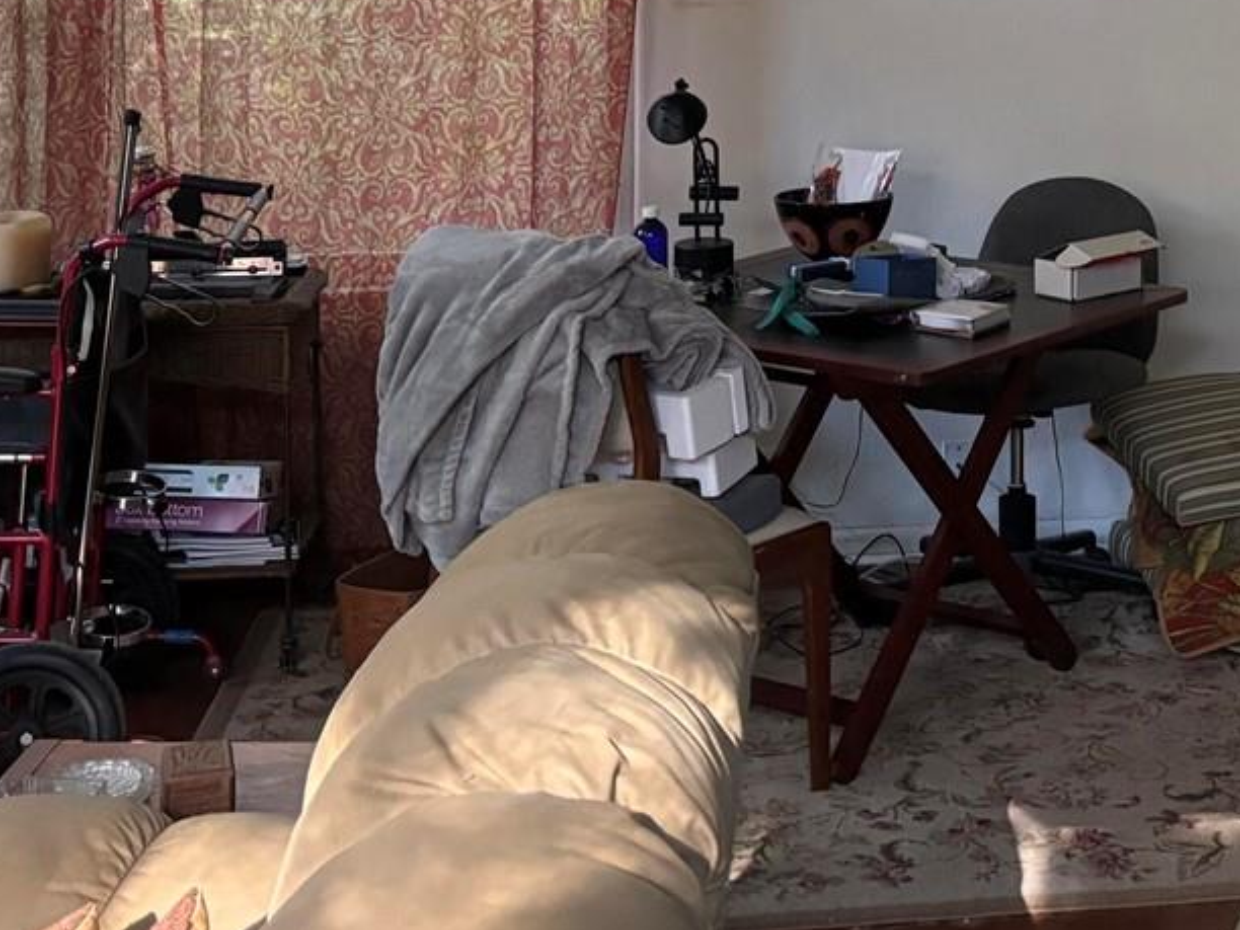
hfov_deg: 28.1
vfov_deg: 20.2
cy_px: -209
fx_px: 2436
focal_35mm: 68
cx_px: 958
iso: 500
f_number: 1.6
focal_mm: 5.96
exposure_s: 1/56
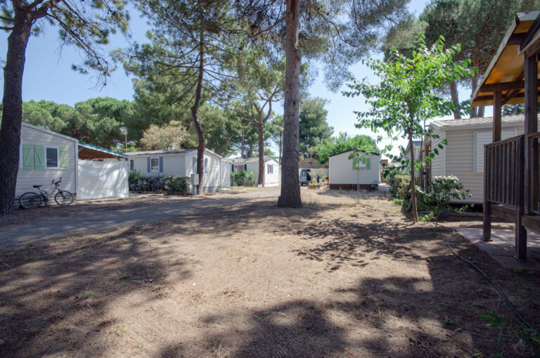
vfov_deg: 77.1
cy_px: 179
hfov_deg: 100.5
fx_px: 225
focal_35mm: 15
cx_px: 270
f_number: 13
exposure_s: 1/50
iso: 100
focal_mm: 10
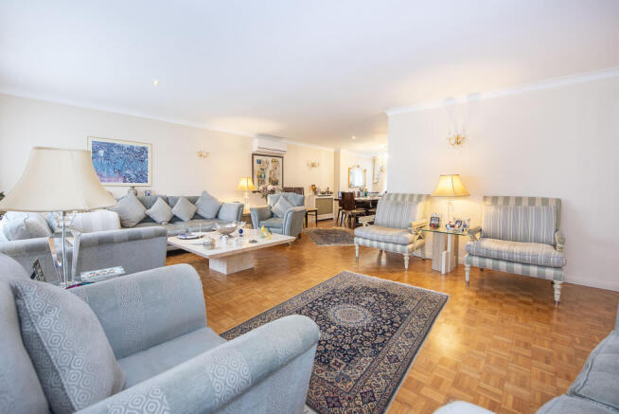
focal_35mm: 14
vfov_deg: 81.3
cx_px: 310
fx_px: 241
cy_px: 207
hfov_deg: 104.2
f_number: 6.3
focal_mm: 14
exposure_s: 1/13
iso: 500
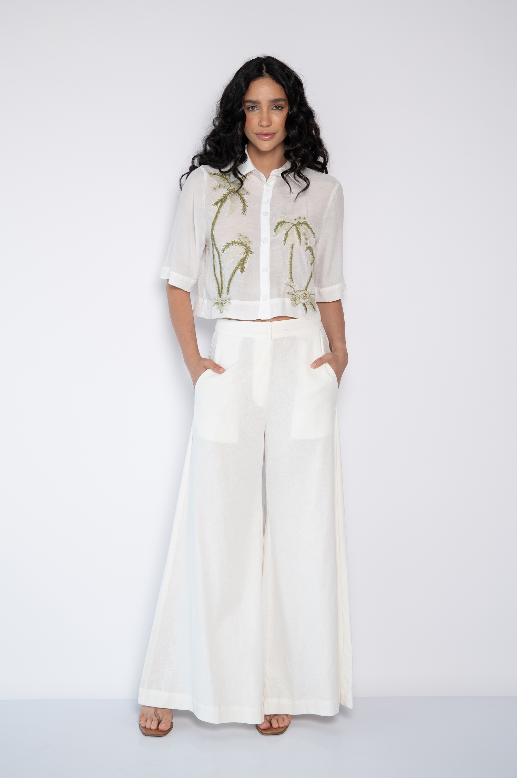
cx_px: 258
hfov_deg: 27.0
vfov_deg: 39.6
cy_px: 389
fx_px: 1078
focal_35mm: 50
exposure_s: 1/125
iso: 200
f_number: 4.5
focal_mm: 50
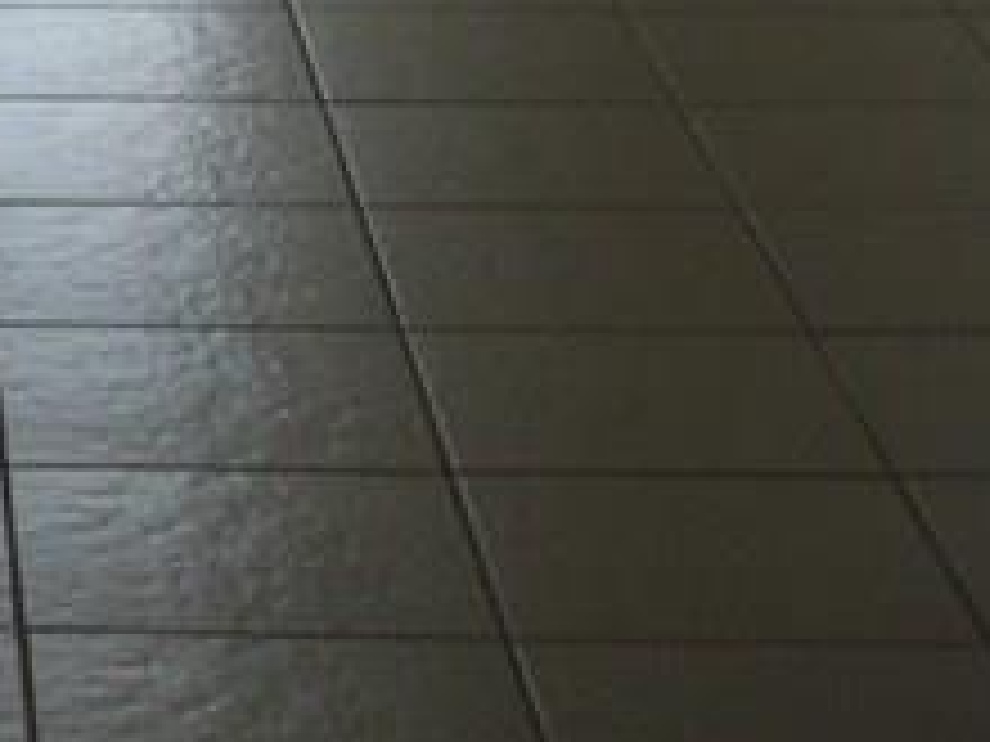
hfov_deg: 10.3
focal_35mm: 177
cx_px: -972
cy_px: -729
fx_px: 5062
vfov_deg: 8.0
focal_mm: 6.3
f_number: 2.9
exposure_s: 1/111
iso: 50
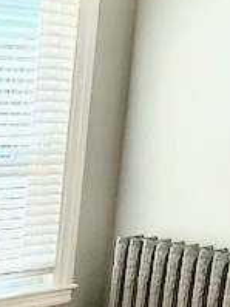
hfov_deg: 13.7
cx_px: -241
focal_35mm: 90
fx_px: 798
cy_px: 299
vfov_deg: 21.1
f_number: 2.2
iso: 40
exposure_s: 1/189
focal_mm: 2.22
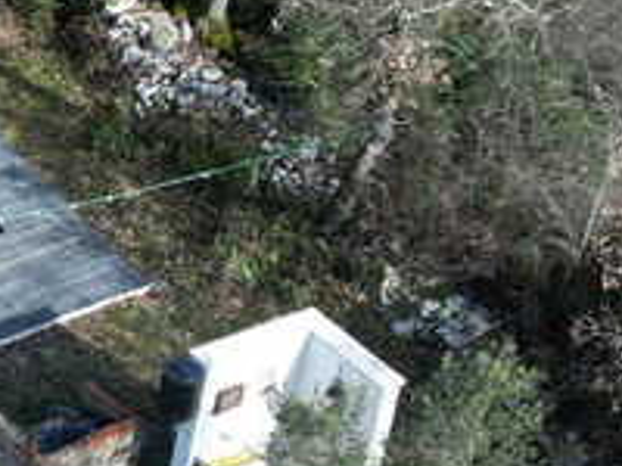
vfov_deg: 10.3
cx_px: -532
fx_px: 2587
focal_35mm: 144
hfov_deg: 12.4
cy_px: 90
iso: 110
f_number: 1.7
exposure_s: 1/800
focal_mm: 6.72
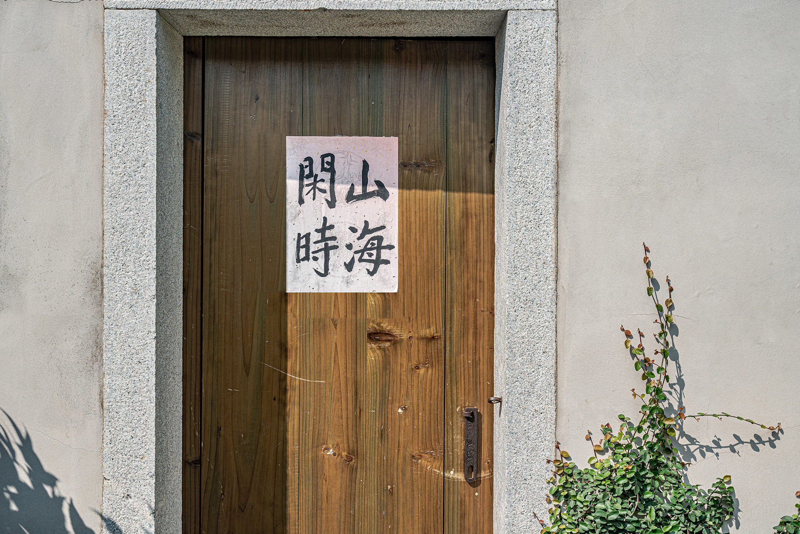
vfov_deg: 38.9
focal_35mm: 34
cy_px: 267
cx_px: 400
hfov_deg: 55.8
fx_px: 756
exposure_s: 1/400
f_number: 6.3
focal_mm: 34
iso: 100
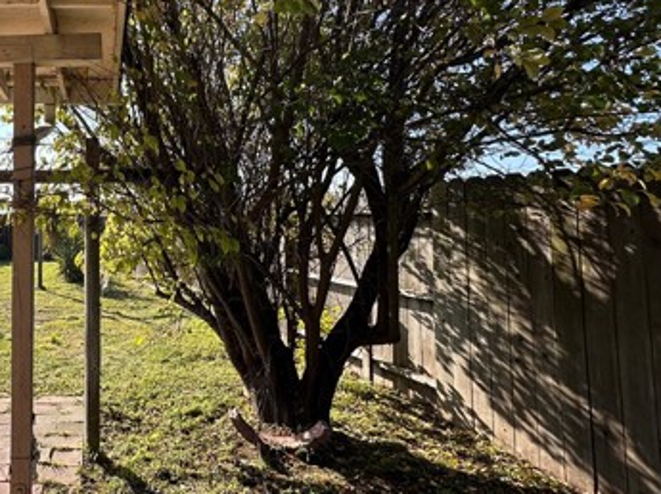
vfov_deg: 52.2
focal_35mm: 26
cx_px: 105
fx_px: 496
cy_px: 172
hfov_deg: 60.2
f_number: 2.2
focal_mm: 2.22
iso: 40
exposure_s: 1/694
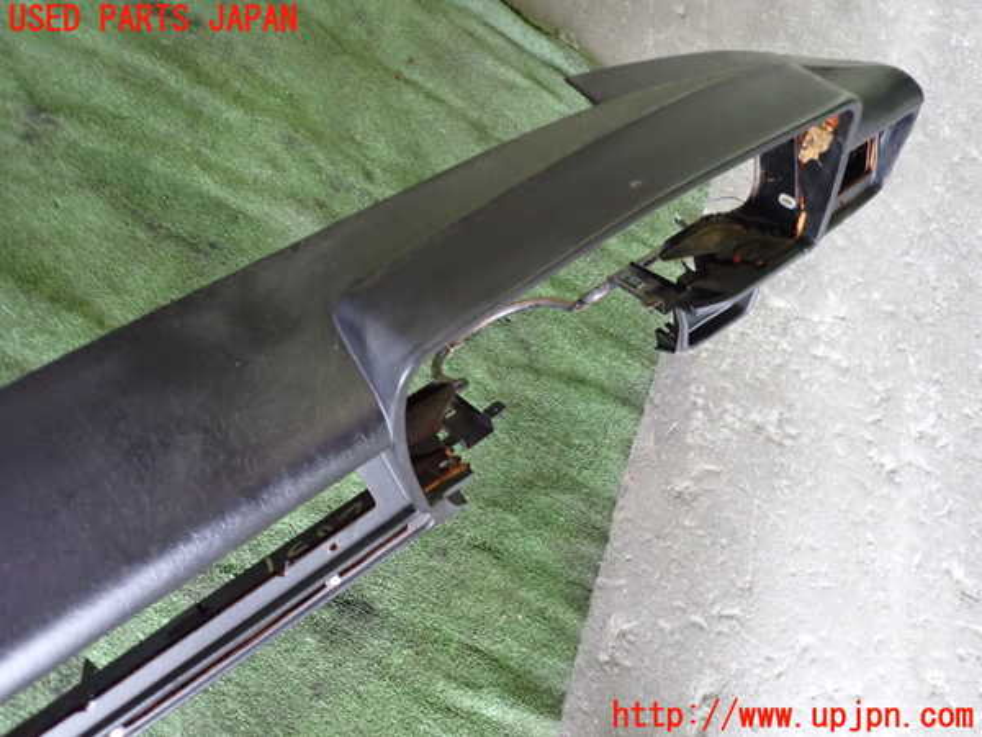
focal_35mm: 25
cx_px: 491
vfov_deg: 54.9
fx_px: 709
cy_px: 368
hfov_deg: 69.4
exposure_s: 1/30
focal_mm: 4.5
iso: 640
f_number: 2
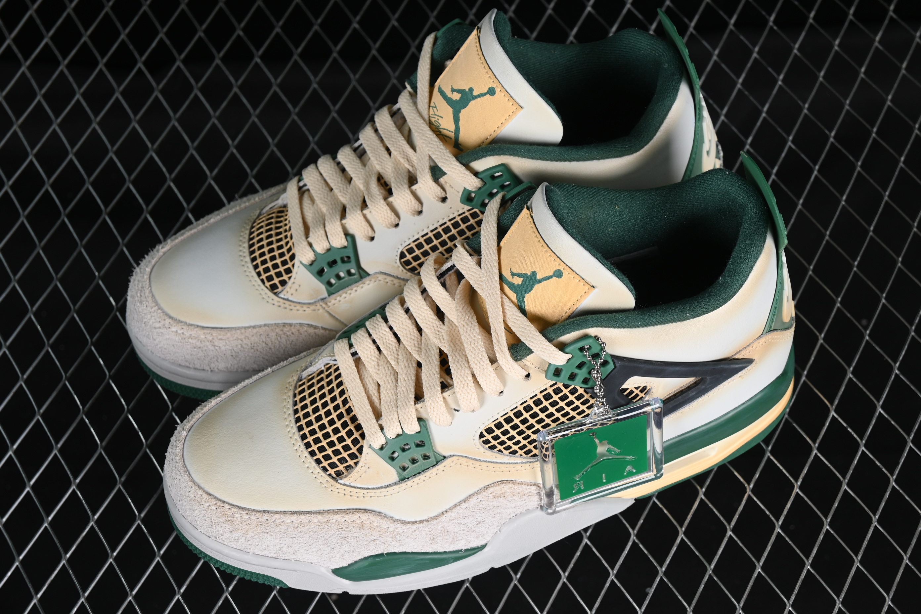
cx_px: 460
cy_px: 307
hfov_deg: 27.0
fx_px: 1919
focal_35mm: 75
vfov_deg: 18.2
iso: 160
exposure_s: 1/60
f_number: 7.1
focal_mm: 50
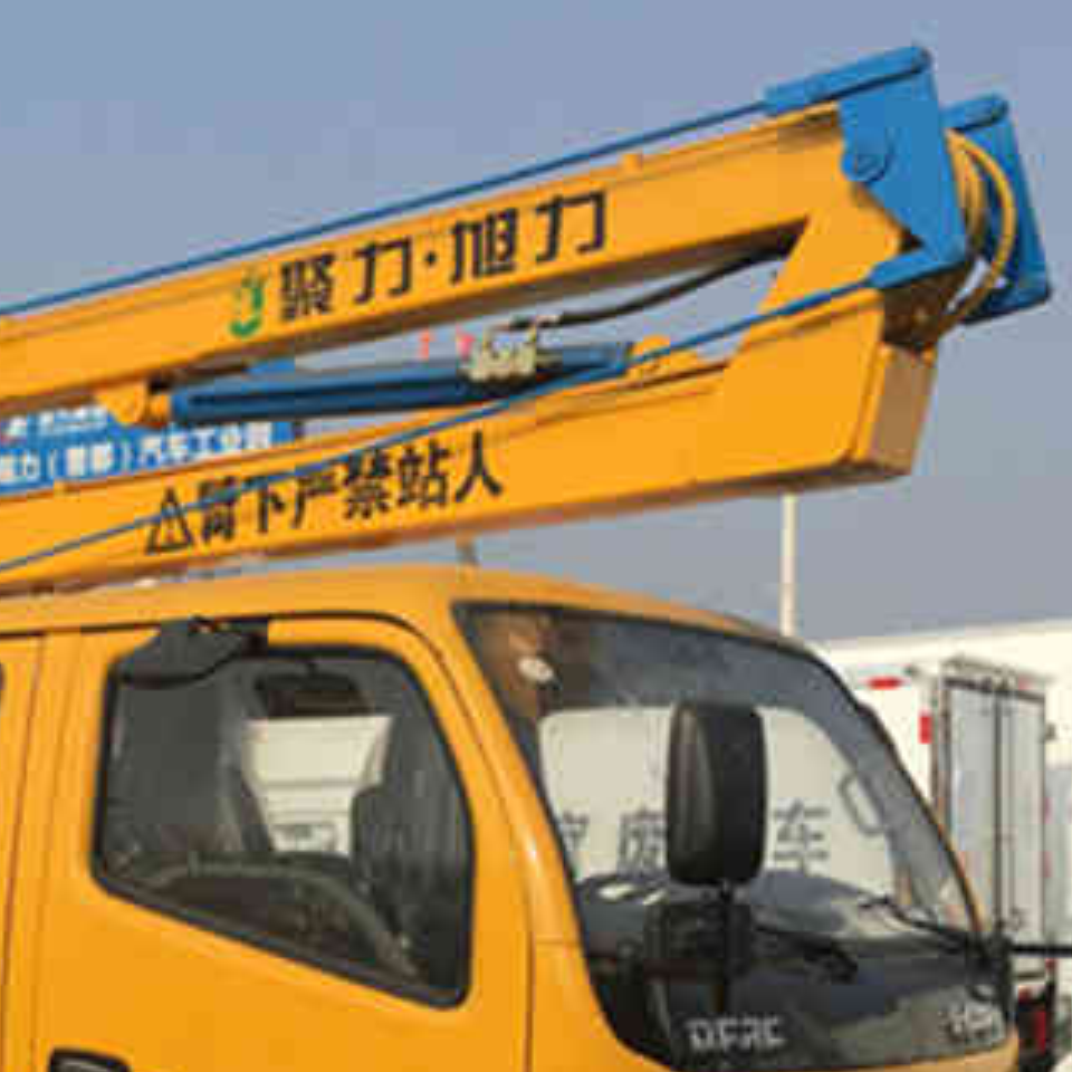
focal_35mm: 64
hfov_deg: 26.0
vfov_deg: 26.2
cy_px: 918
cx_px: 107
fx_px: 2242
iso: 25
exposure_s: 1/1451
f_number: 2.2
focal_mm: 4.15
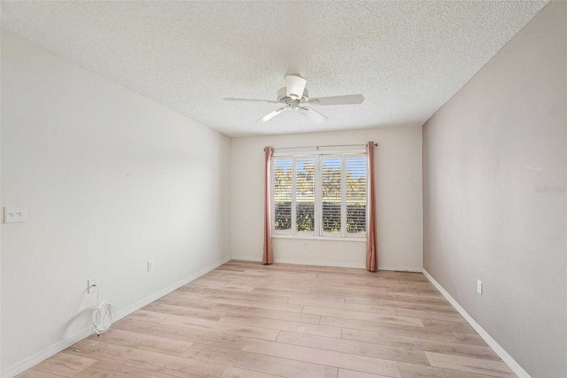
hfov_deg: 96.7
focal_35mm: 16
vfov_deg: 73.7
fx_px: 252
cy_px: 189
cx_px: 284
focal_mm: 16
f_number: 8
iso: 400
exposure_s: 1/15
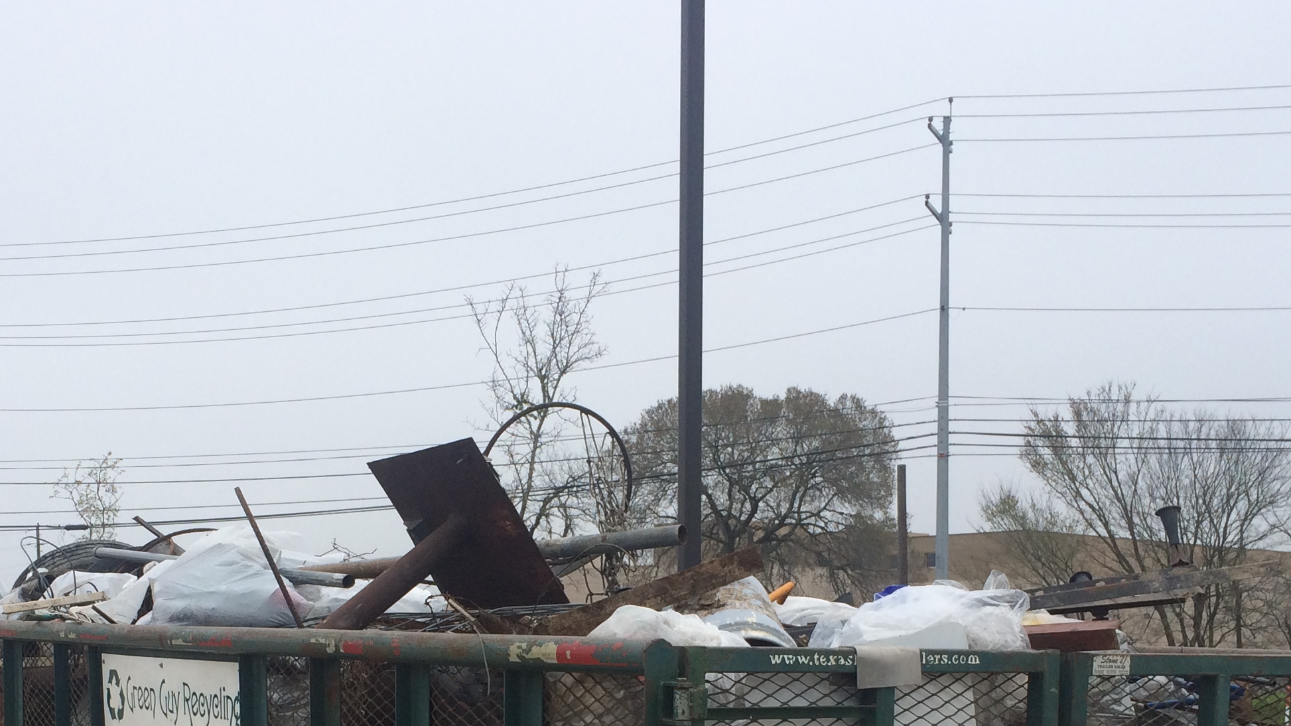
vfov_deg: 21.6
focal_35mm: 53
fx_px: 1814
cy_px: 775
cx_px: 557
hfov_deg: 39.1
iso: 32
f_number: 2.2
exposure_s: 1/838
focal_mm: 4.15
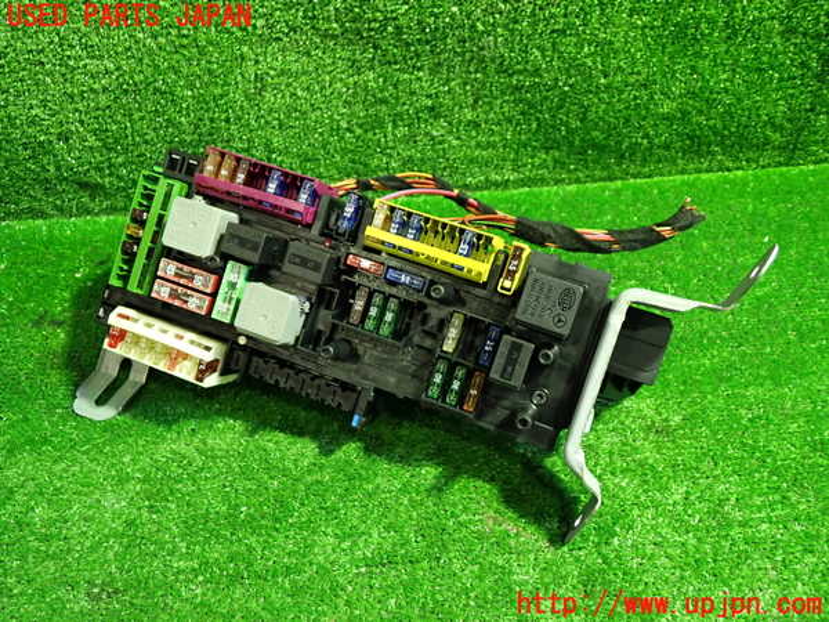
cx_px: 414
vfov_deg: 46.8
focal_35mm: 30
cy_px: 311
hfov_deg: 60.0
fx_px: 718
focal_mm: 5.4
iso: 500
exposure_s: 1/30
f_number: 2.3
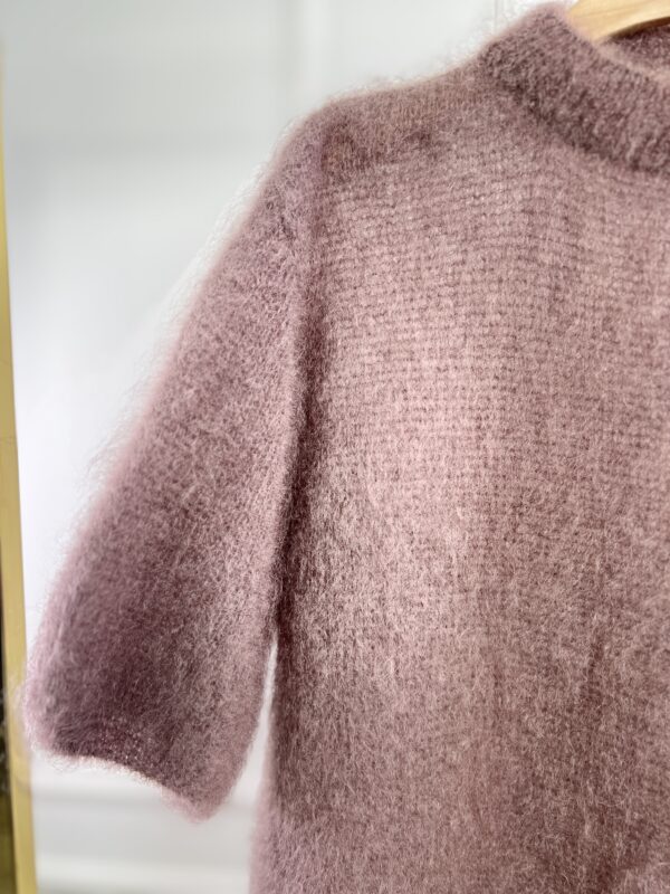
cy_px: 447
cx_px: 335
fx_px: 671
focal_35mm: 26
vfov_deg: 67.3
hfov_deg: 53.1
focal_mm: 5.7
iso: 40
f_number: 1.5
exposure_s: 1/100
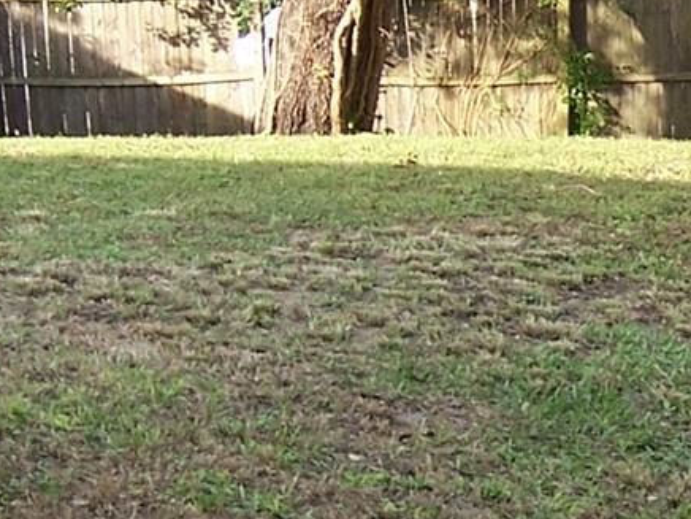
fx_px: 2415
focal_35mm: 121
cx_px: 617
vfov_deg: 12.2
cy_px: 356
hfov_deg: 16.1
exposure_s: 1/90
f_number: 3.4
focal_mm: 5.5
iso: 80
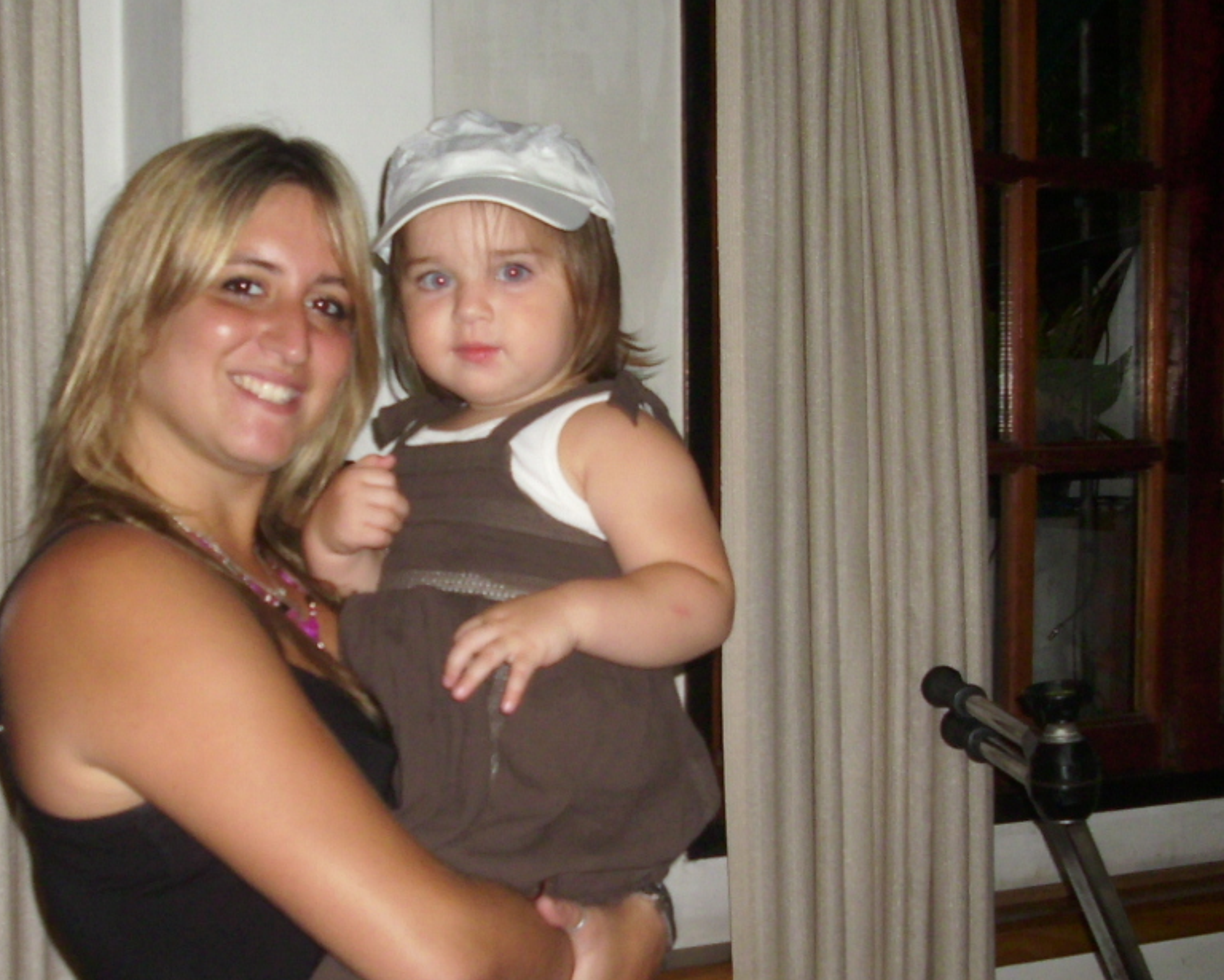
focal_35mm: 63
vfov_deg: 24.2
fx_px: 2283
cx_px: 405
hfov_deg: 29.8
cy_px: 583
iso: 100
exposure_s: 1/30
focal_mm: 6.2
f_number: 2.8
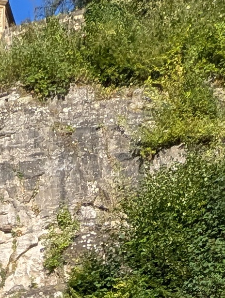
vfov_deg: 13.7
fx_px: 916
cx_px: -90
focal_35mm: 106
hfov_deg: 13.4
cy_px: 698
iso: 56
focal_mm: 2.35
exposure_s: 1/1176
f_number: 2.2
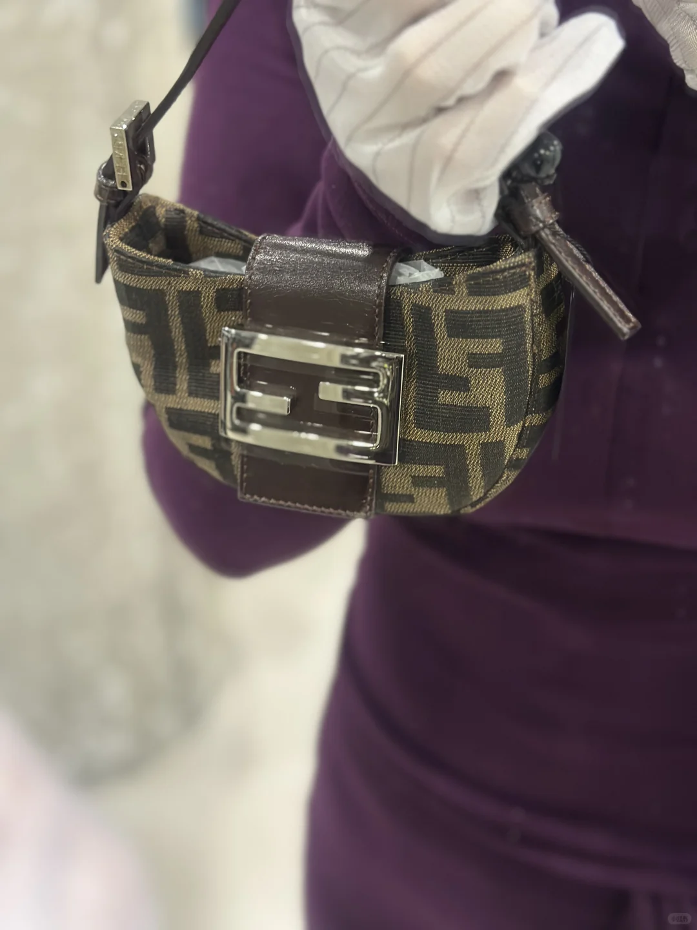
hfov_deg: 30.3
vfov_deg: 39.7
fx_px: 1289
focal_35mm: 48
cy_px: 465
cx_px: 348
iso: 320
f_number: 1.78
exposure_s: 1/50
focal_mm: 6.86
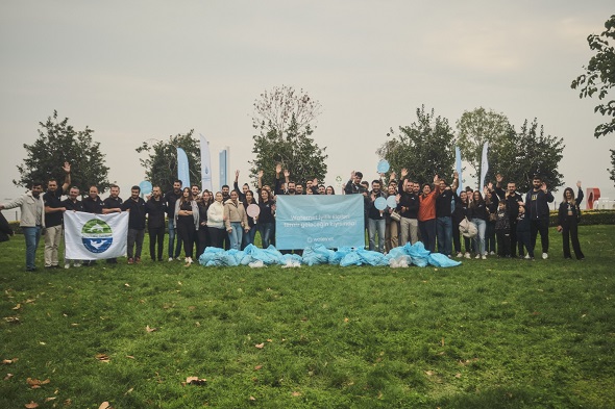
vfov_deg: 35.9
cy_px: 204
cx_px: 308
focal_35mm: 37
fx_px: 632
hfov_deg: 51.9
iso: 2500
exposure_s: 1/1600
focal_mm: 24.9
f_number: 2.8
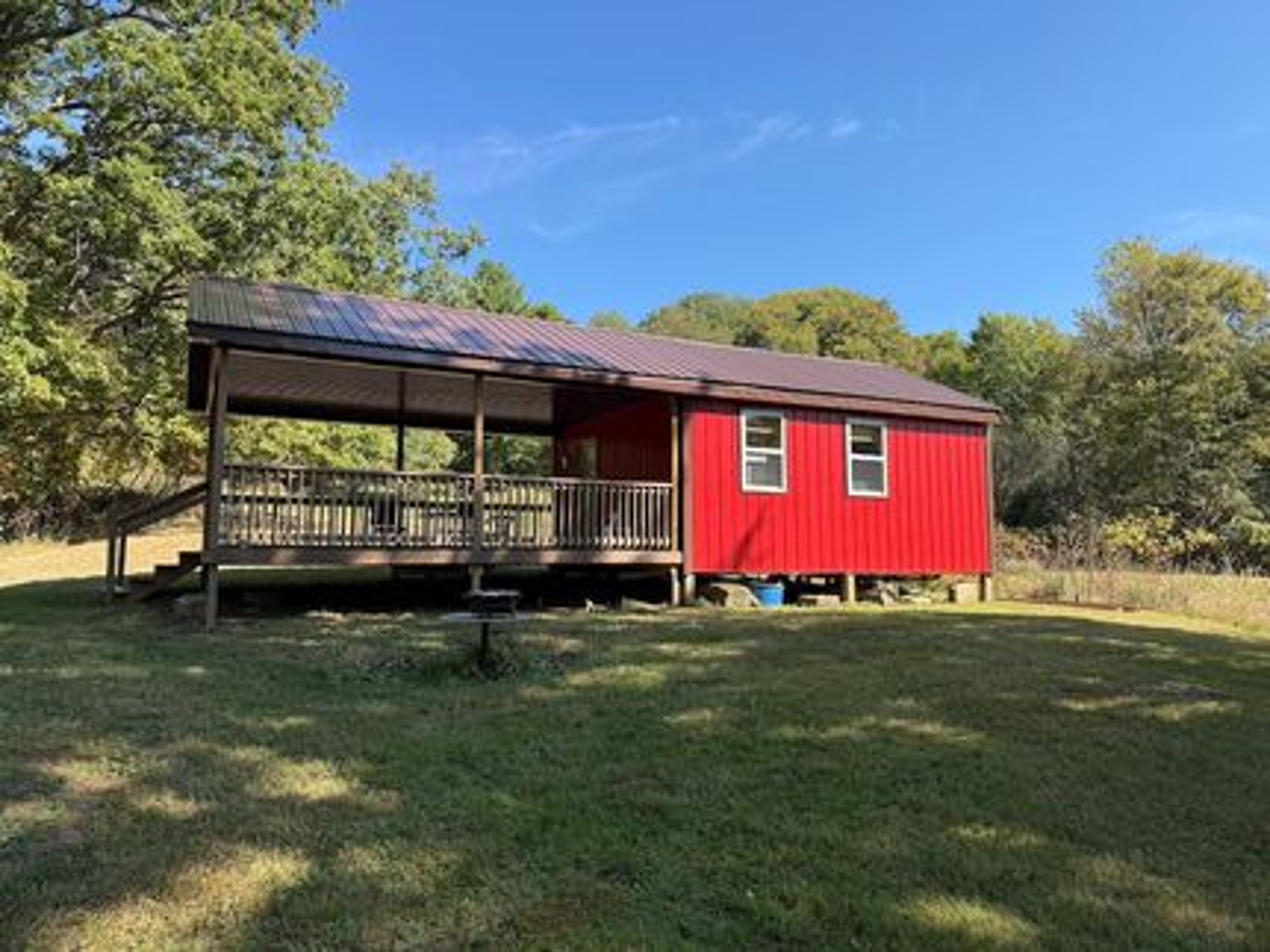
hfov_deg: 71.6
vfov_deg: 56.8
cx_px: 635
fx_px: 880
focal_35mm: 24
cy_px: 476
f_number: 1.78
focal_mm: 6.76
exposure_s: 1/1727
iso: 80
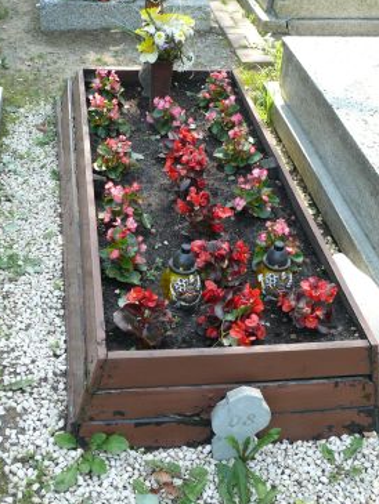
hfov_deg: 31.5
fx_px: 671
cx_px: 163
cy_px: 185
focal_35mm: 46
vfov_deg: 40.9
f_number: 3.2
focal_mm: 7.4
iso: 100
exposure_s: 1/100
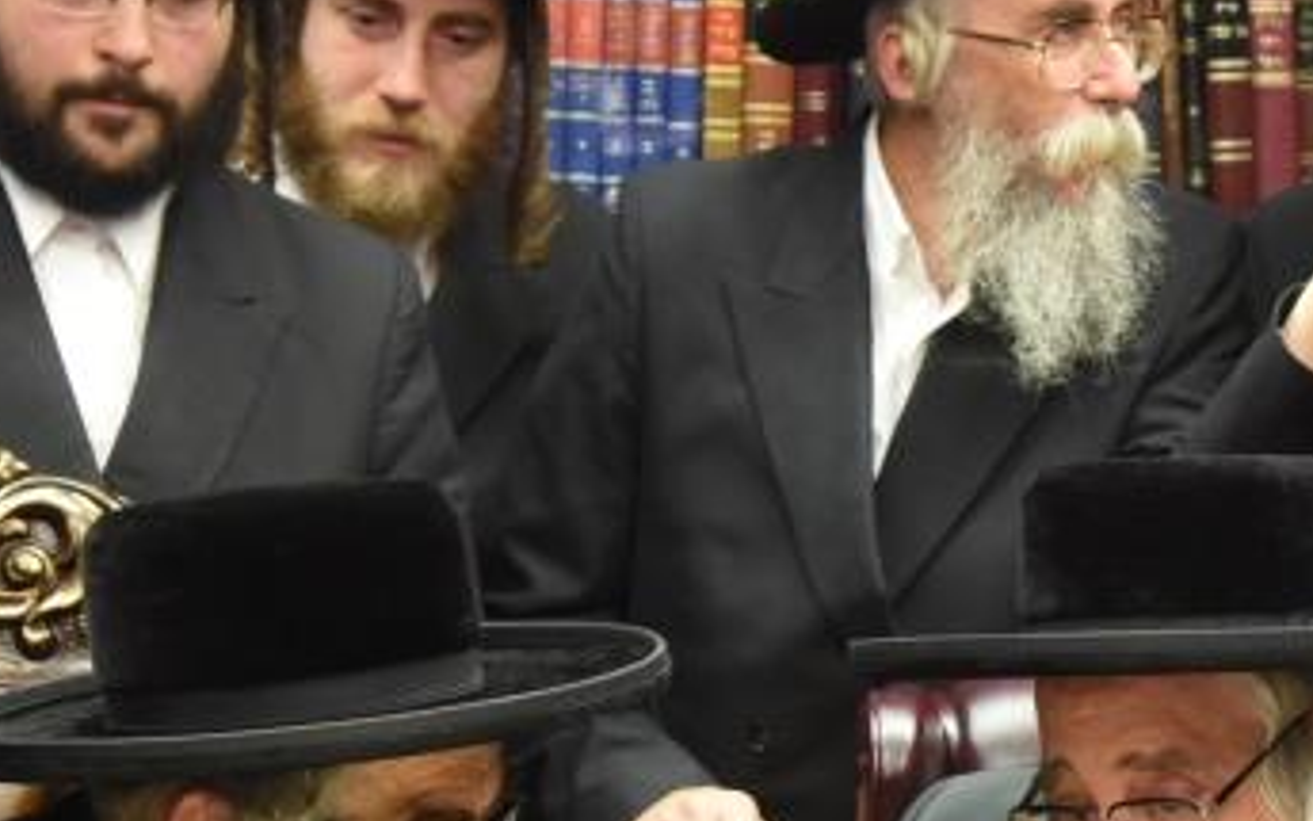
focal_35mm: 167
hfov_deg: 12.5
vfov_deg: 7.8
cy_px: 915
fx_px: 5976
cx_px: 1099
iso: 2500
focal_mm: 55
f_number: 5.6
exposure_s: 1/100
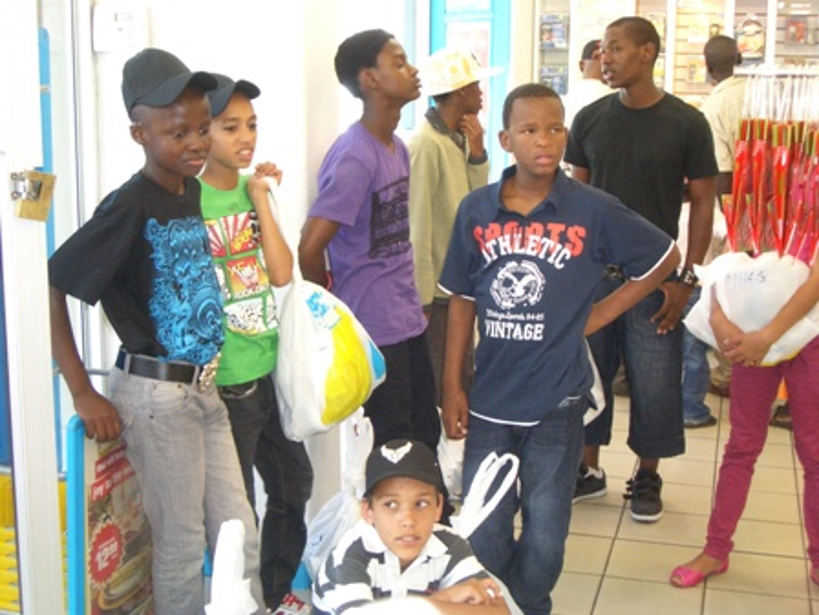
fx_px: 1159
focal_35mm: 49
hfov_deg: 38.9
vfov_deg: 29.7
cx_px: 410
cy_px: 308
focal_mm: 8.2
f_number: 3.1
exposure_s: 1/80
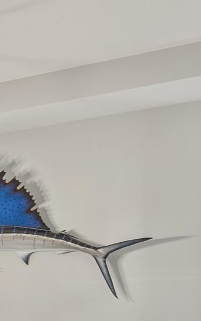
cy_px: 373
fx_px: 797
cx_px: -468
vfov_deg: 21.4
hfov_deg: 9.6
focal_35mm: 91
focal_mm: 16
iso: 160
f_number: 7.1
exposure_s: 1
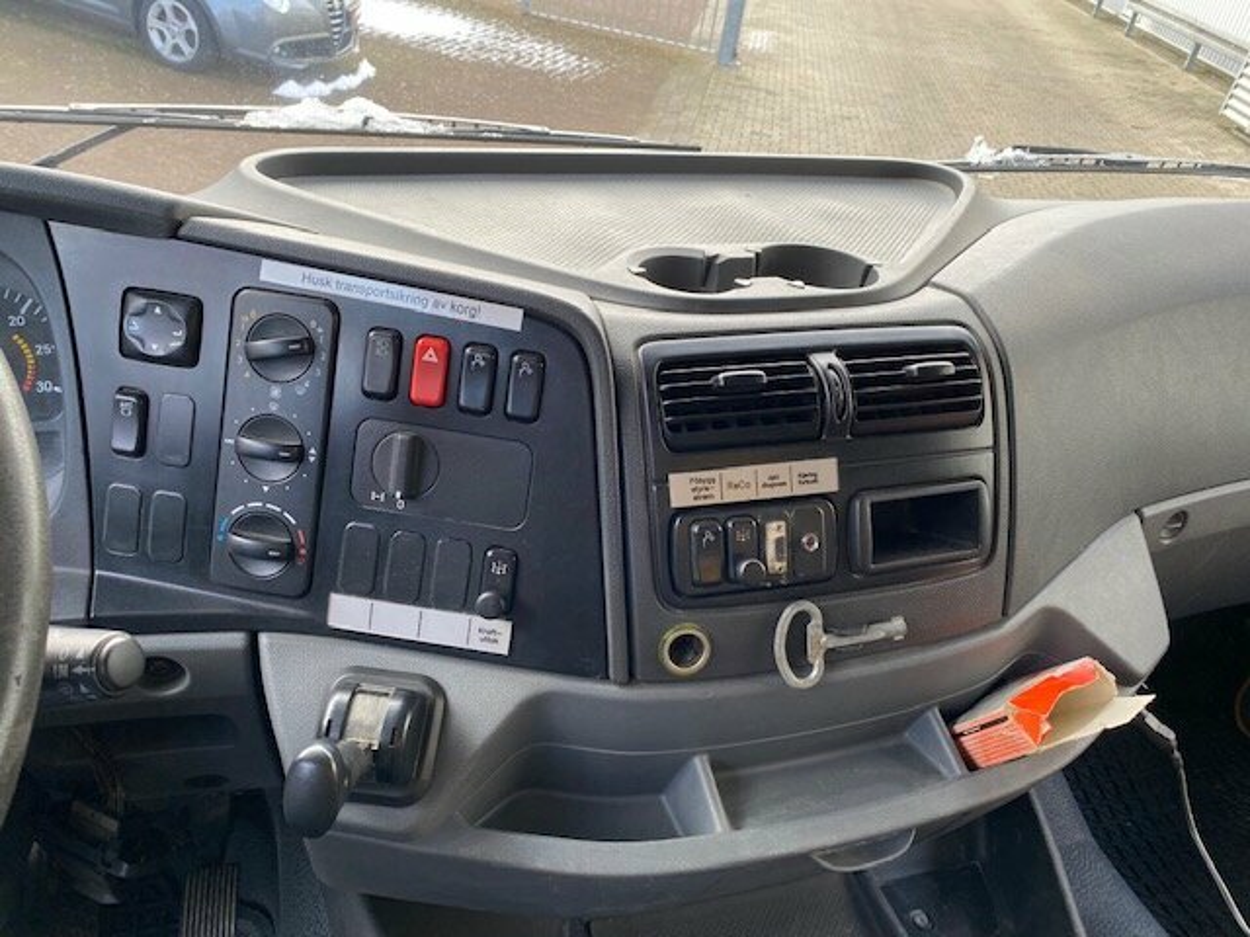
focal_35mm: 26
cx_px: 625
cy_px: 468
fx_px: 939
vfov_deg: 53.1
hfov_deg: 67.3
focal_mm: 4.25
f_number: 1.8
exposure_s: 1/122
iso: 64
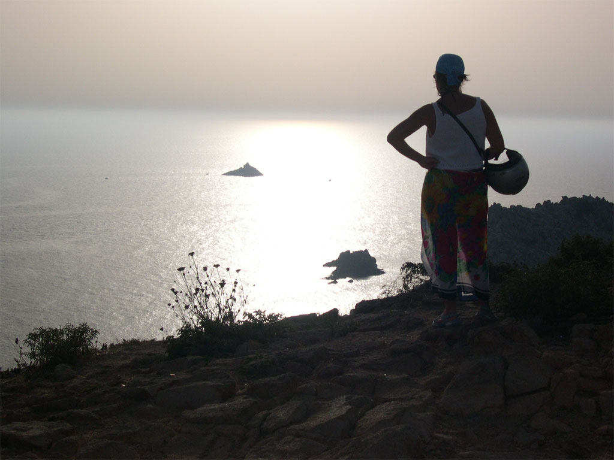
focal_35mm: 62
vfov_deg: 23.7
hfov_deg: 31.2
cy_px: 230
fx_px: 1100
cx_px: 307
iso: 141
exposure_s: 1/1000
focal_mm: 13.2
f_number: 9.6
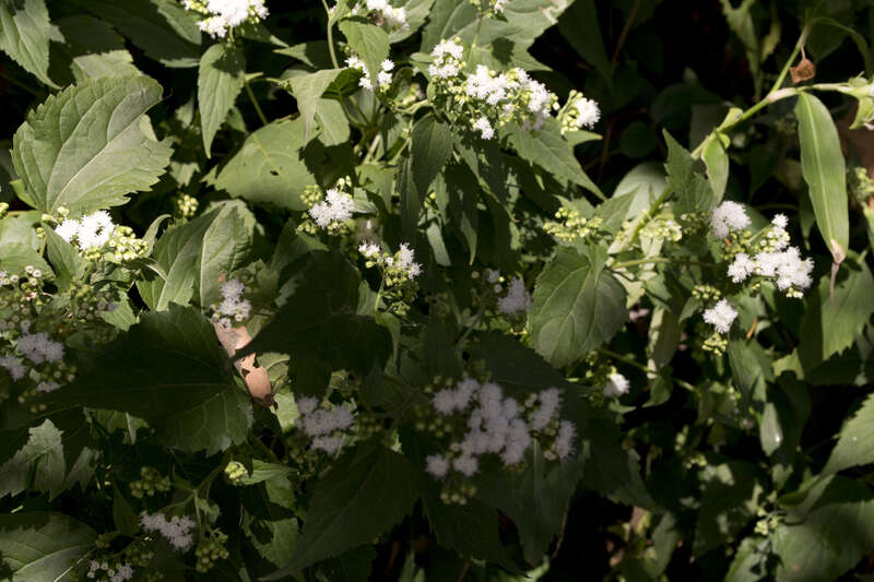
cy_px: 291
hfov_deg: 29.9
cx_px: 437
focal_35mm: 68
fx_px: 1638
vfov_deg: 20.2
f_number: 8
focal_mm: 45
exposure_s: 1/250
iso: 200
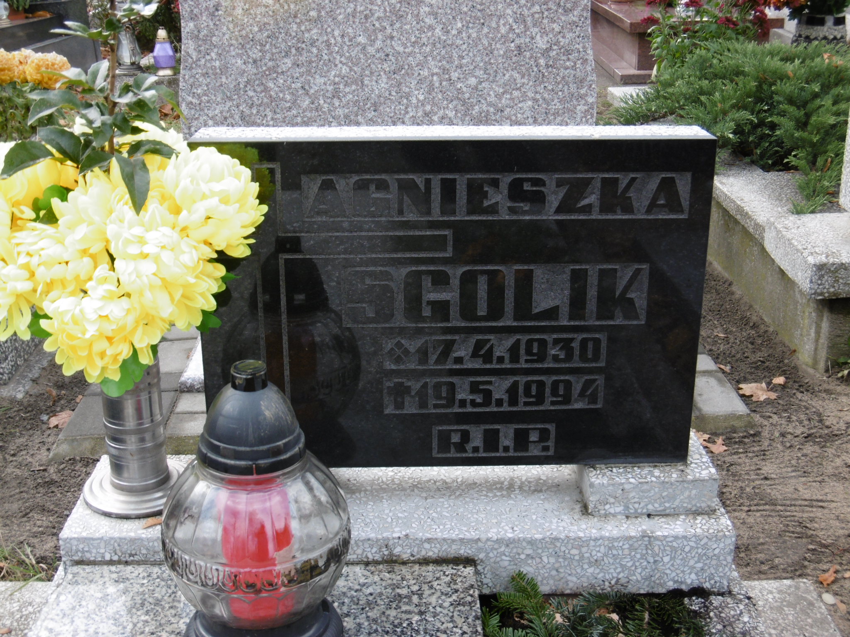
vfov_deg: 28.6
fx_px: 1252
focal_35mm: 51
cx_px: 425
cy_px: 318
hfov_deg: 37.5
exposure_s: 1/80
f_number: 4
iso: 100
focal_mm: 9.2
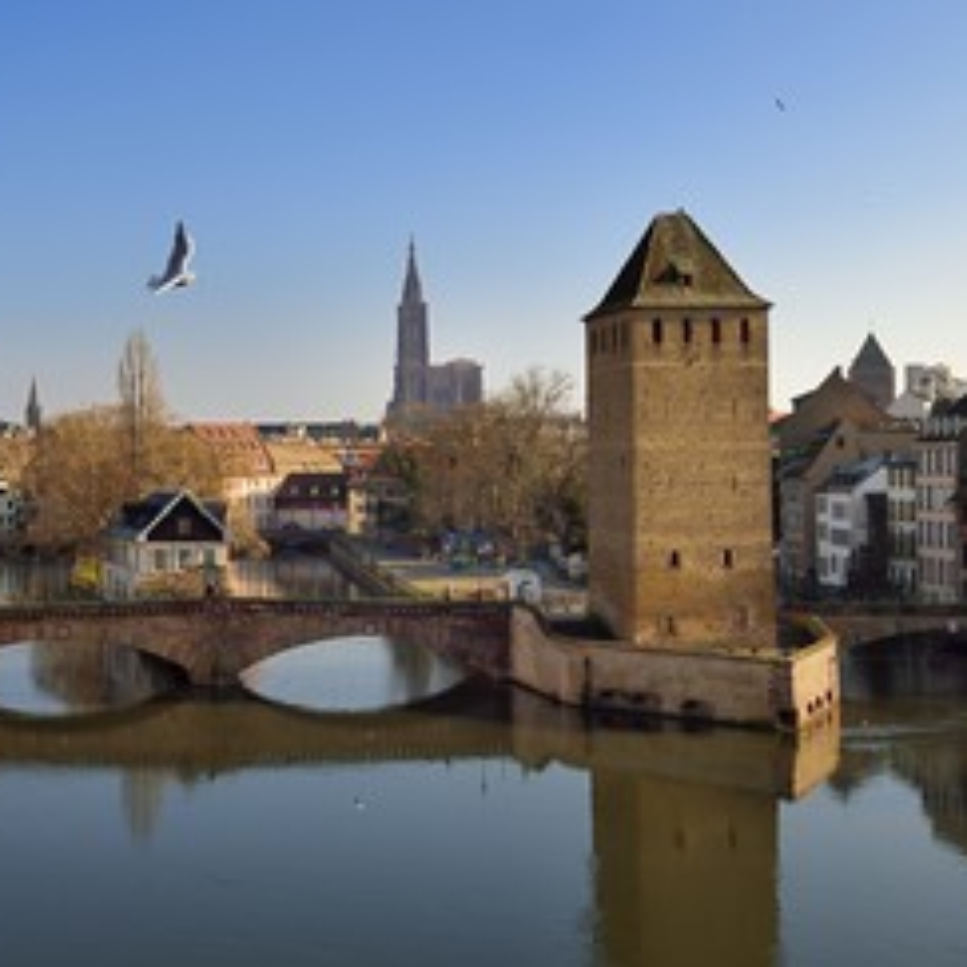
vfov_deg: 32.2
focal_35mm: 53
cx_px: 141
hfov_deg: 31.1
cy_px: 450
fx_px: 1675
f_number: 8
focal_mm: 36
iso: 200
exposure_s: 1/640
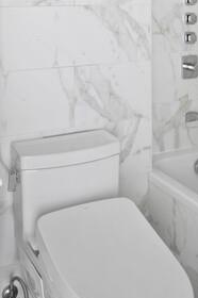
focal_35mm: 50
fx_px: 413
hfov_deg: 26.8
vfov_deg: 35.9
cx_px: 64
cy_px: 3
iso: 400
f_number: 11
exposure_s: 13
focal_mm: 14
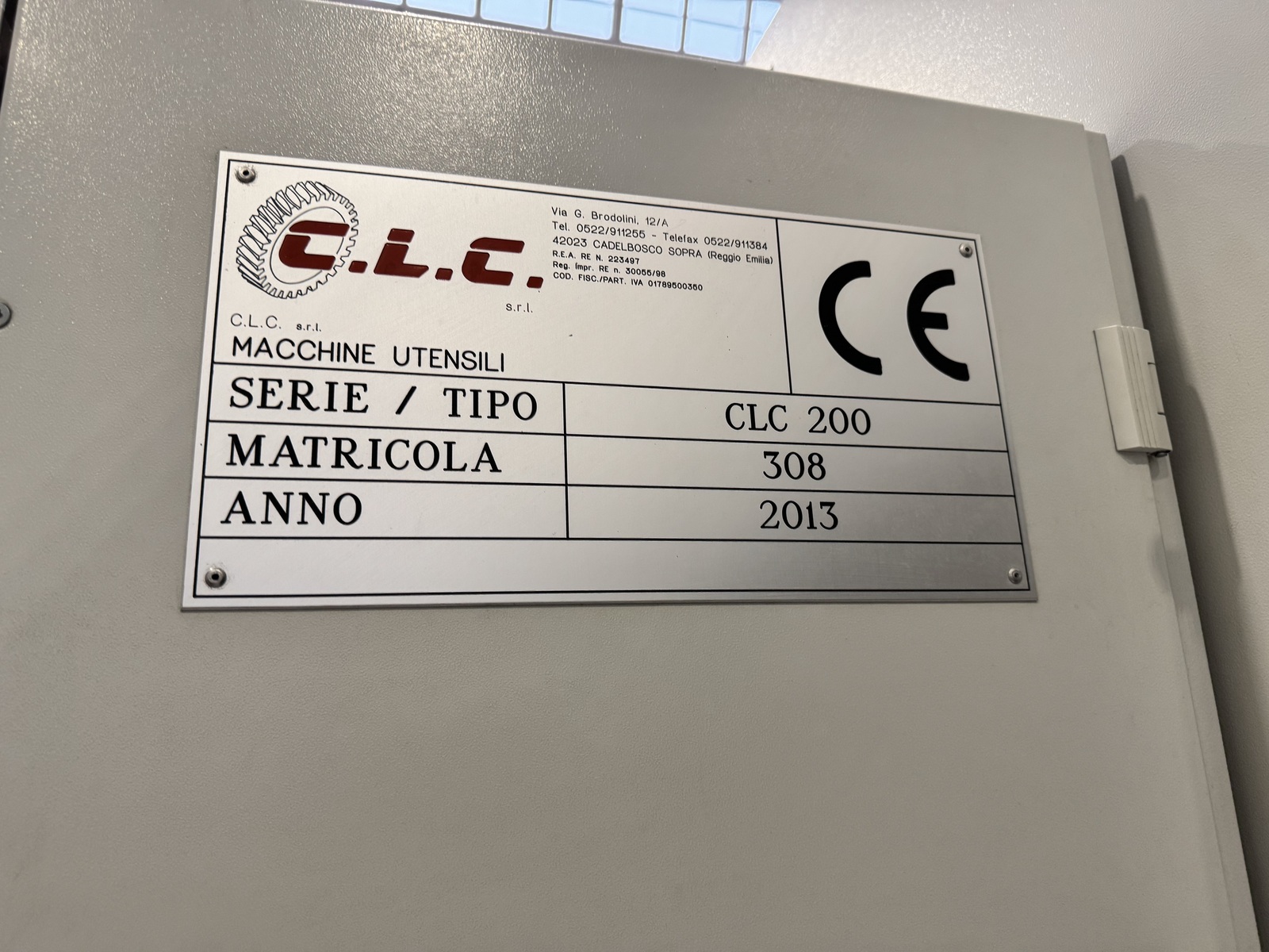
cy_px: 476
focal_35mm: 24
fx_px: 880
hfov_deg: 71.6
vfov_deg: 56.8
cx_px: 634
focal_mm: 6.76
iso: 160
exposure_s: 1/100
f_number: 1.78
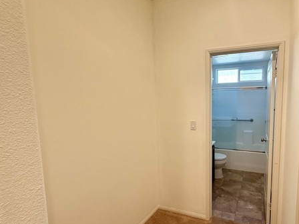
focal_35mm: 20
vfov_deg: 65.9
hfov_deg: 79.3
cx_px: 198
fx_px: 173
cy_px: 119
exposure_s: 1/120
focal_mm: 2.22
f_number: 2.2
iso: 200
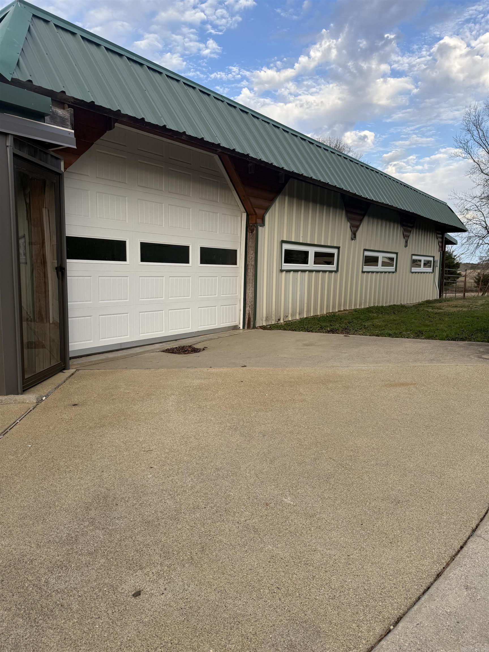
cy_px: 326
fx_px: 452
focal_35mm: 24
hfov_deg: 56.8
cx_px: 244
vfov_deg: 71.6
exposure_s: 1/898
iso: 80
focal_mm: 6.76
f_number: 1.78
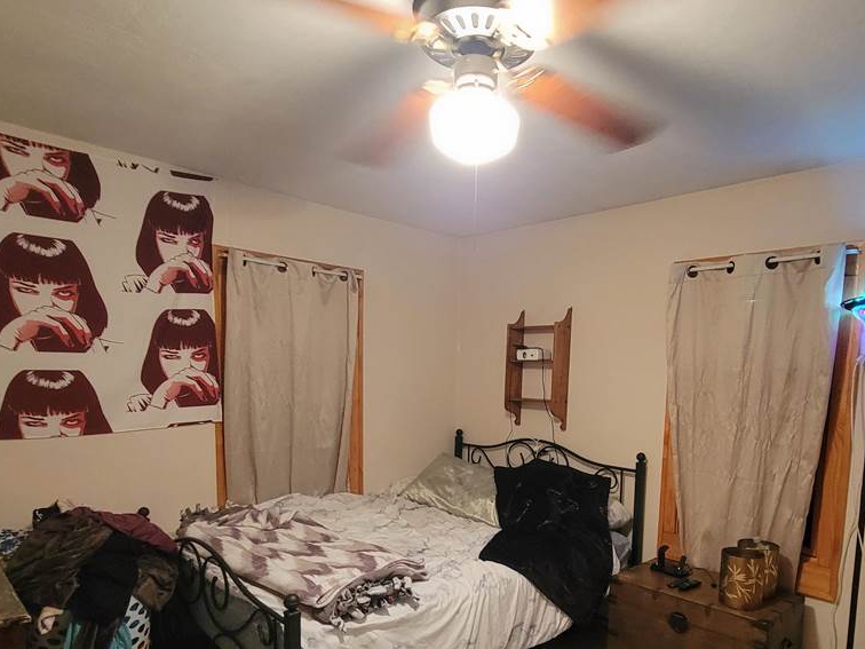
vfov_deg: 59.2
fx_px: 550
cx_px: 499
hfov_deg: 75.9
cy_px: 449
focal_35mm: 22
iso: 640
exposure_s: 1/24
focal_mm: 2.2
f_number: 2.2
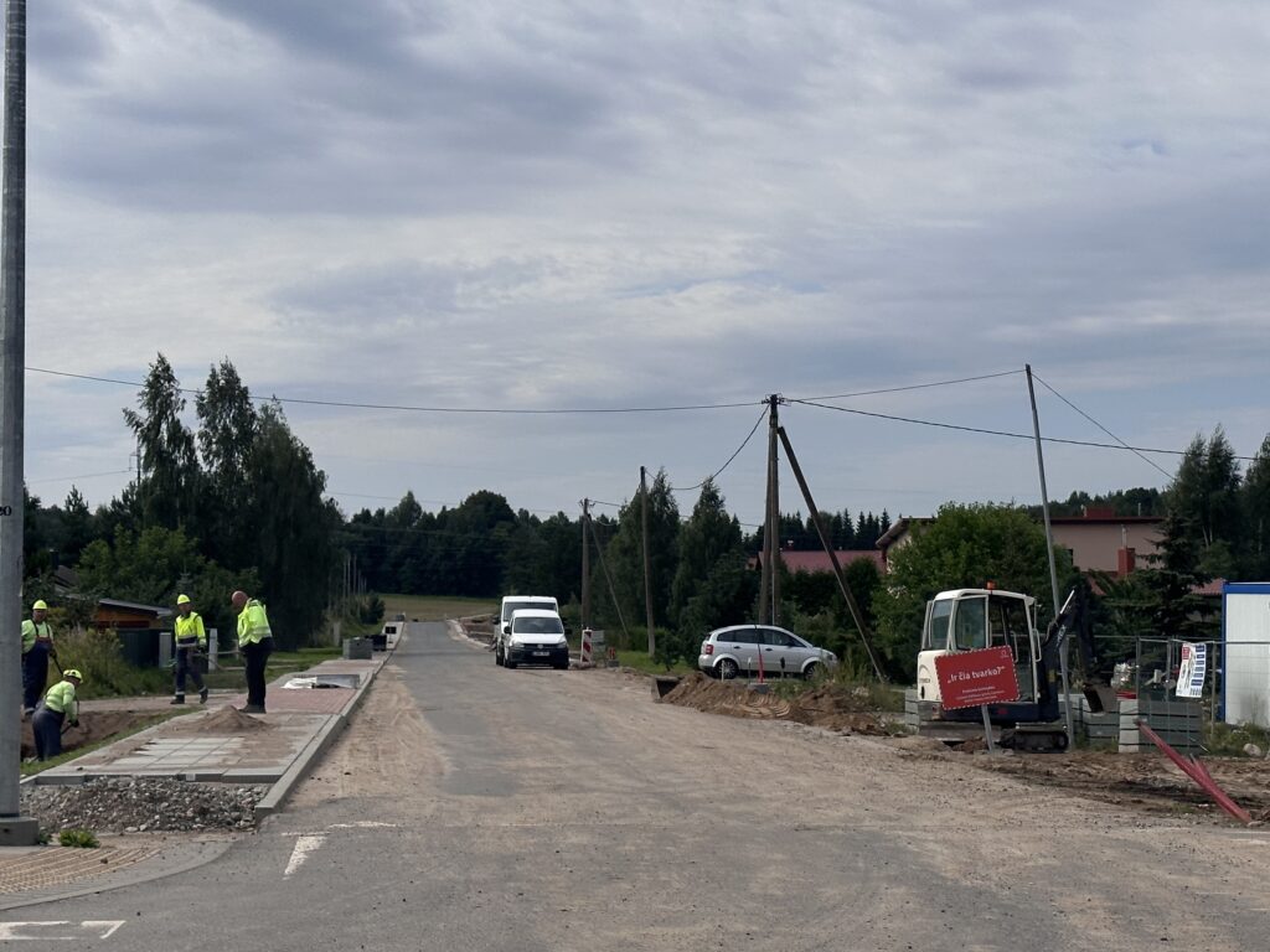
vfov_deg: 30.3
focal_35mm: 48
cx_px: 635
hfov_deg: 39.7
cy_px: 476
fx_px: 1761
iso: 64
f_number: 1.78
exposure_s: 1/8929
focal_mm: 6.86
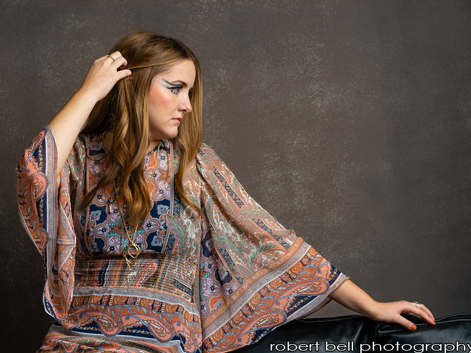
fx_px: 1265
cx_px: 211
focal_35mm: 93
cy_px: 177
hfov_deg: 21.1
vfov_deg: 15.9
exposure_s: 1/100
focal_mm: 85
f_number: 4.5
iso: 100
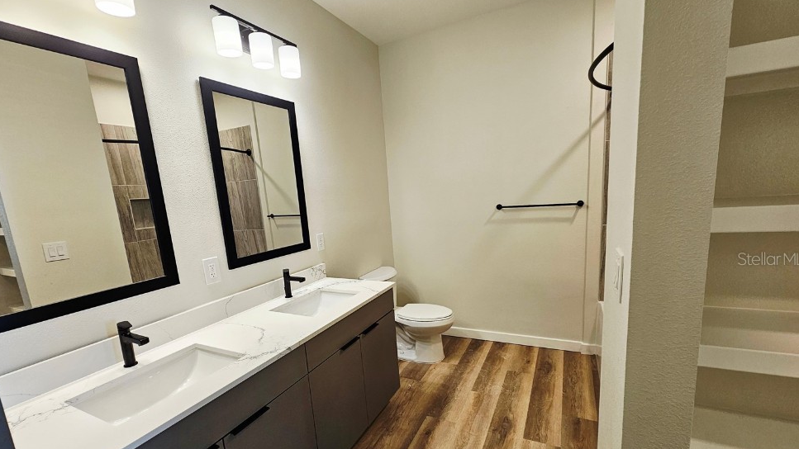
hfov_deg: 103.0
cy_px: 258
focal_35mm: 15
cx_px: 392
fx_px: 318
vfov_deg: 70.1
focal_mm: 2.2
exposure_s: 1/60.2
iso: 100
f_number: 2.2
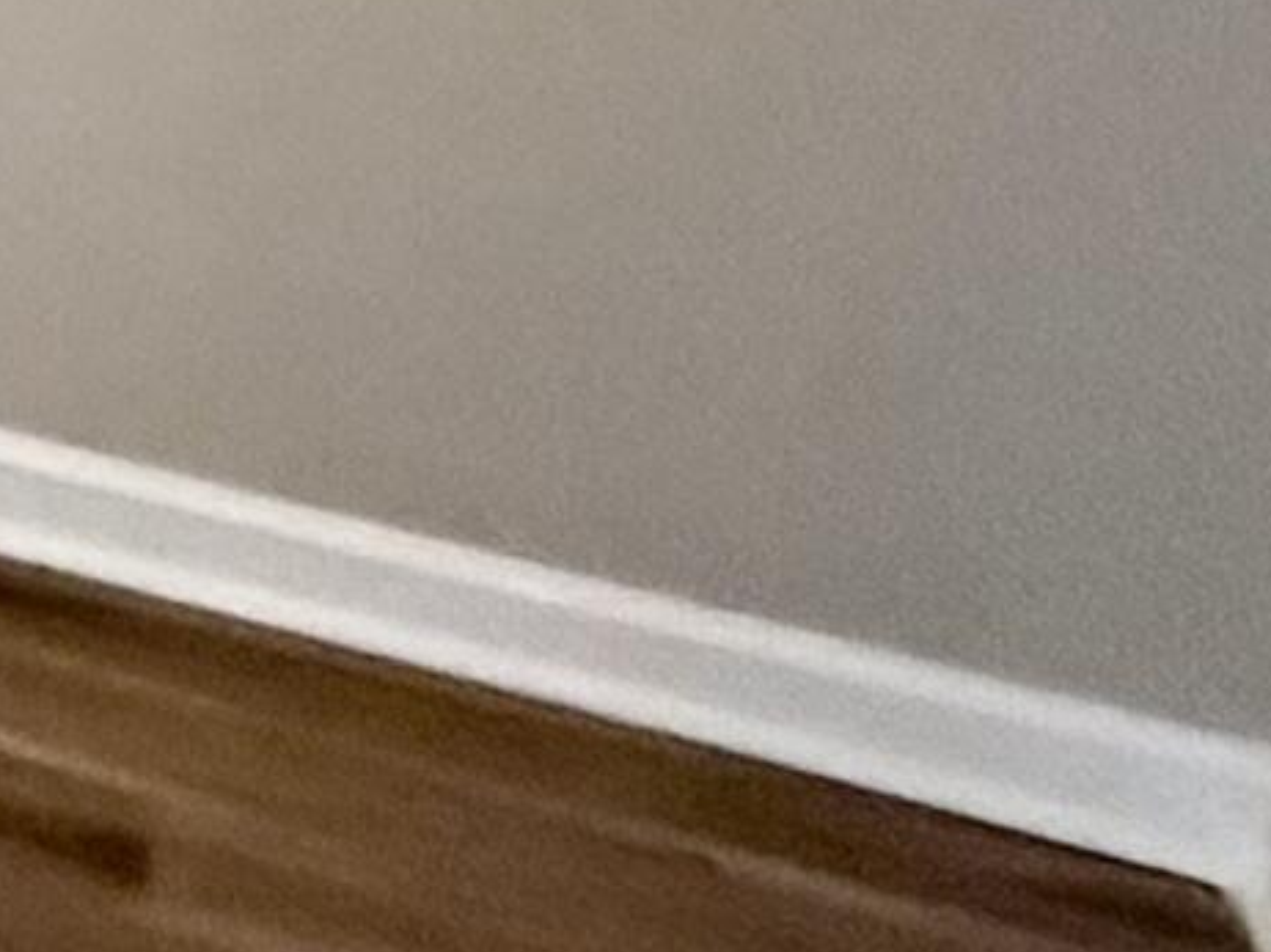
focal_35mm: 91
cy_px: -949
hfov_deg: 13.6
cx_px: -1978
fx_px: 3340
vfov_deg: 13.8
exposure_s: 1/60
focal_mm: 2.22
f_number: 2.2
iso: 1000
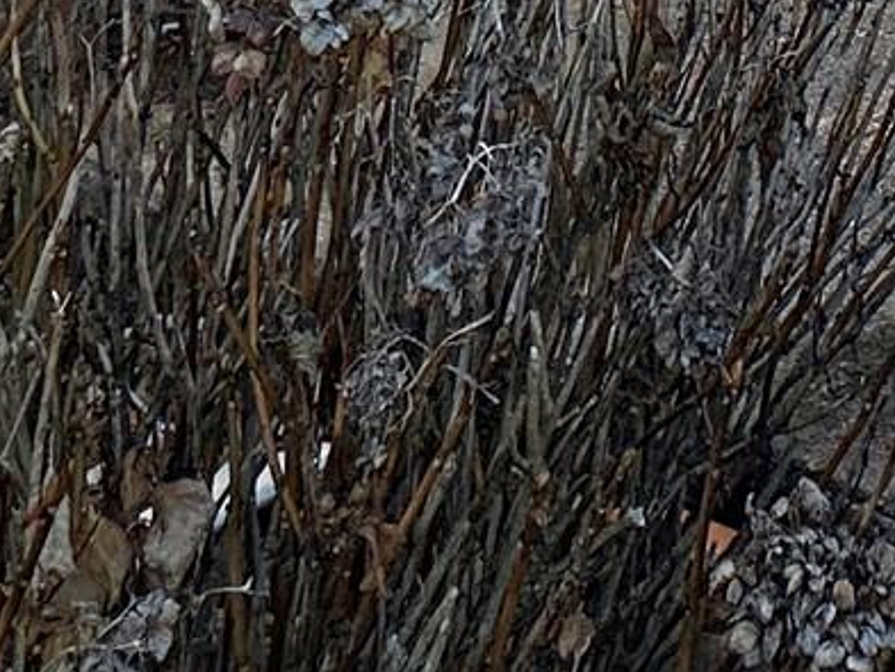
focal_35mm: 73
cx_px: 1189
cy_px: -1021
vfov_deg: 13.5
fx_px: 1888
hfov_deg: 23.4
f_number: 2.2
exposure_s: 1/485
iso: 40
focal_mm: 2.22
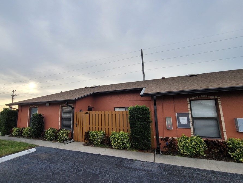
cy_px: 95
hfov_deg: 97.5
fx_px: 105
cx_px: 104
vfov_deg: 81.7
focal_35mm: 15
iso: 64
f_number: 2.2
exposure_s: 1/579
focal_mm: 2.2
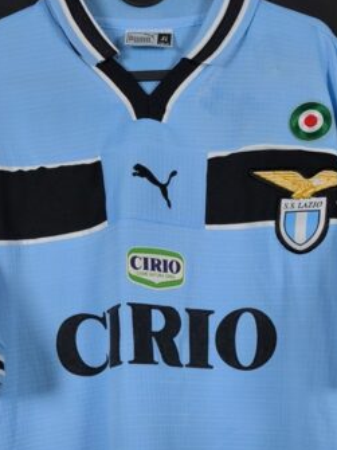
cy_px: 424
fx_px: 714
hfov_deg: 26.5
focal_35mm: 55
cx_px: 153
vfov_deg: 32.8
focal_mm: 6.57
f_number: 1.6
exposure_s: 1/160
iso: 400
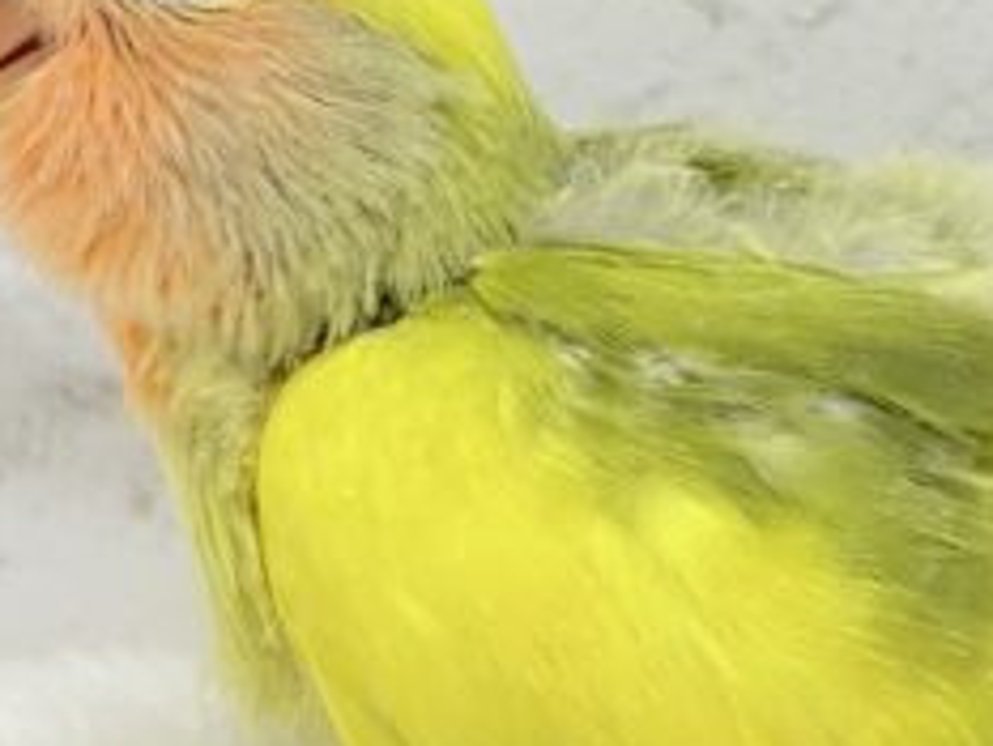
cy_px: 183
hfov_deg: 13.7
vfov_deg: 10.4
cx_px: 737
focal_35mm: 143
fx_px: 4104
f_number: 1.6
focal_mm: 5.96
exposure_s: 1/50
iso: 32
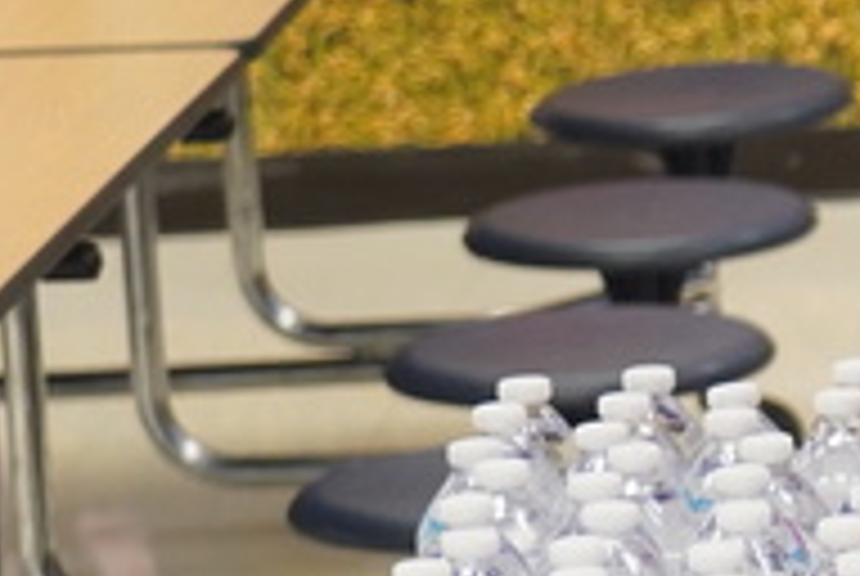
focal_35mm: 273
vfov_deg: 5.1
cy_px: 223
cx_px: 2224
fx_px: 6532
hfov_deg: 7.0
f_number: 4
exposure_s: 1/160
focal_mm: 51
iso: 1600
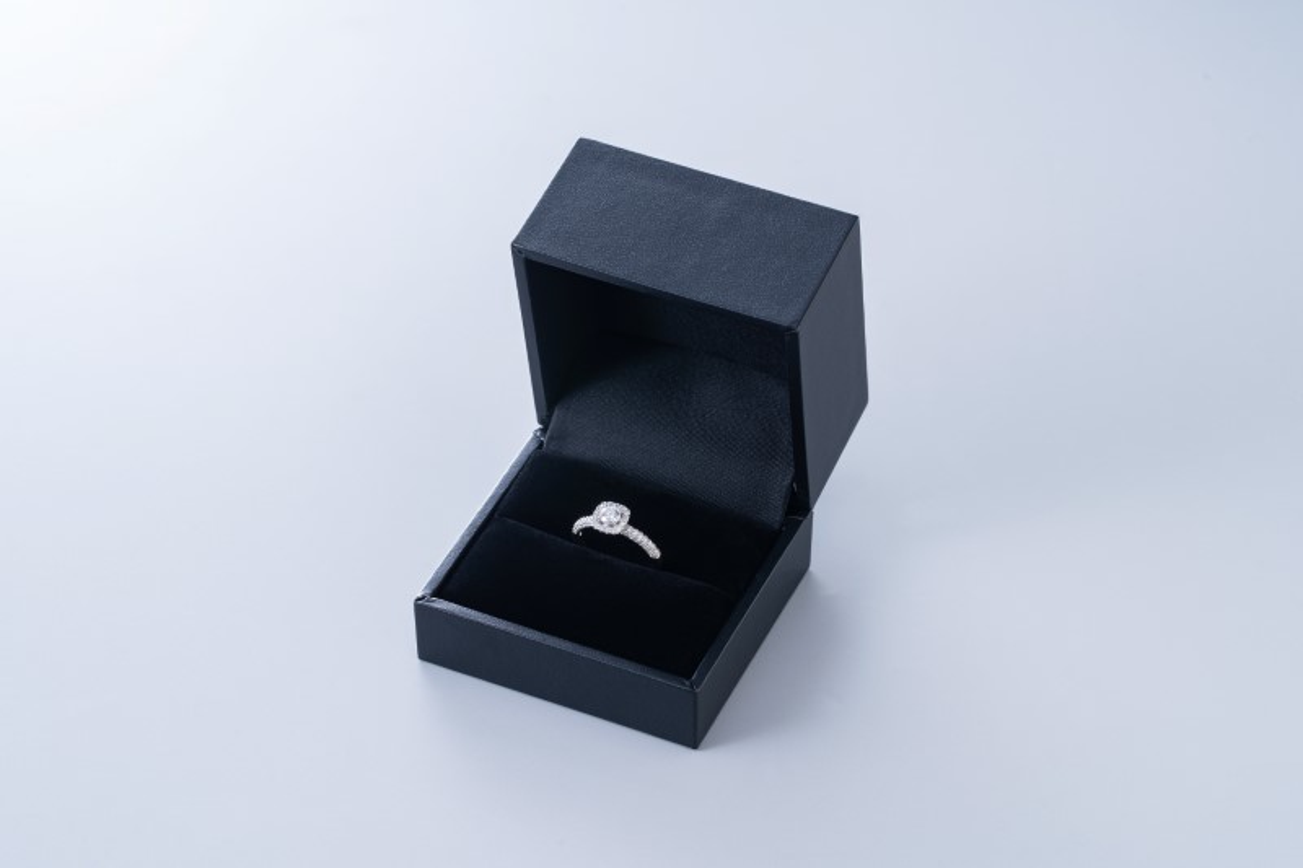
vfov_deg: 13.7
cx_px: 652
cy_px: 434
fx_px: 3618
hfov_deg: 20.4
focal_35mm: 100
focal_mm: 100
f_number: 11
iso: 160
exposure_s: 1/125
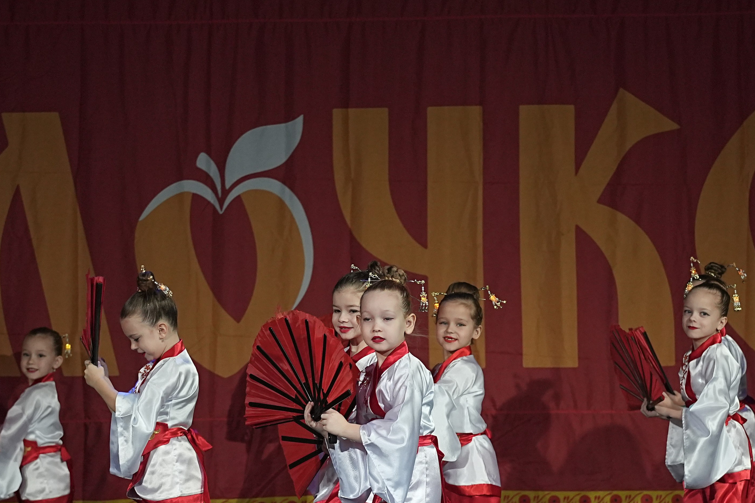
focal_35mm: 266
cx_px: 400
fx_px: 5578
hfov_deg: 7.7
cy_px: 365
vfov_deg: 5.2
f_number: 4
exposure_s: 1/400
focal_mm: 122
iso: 2000
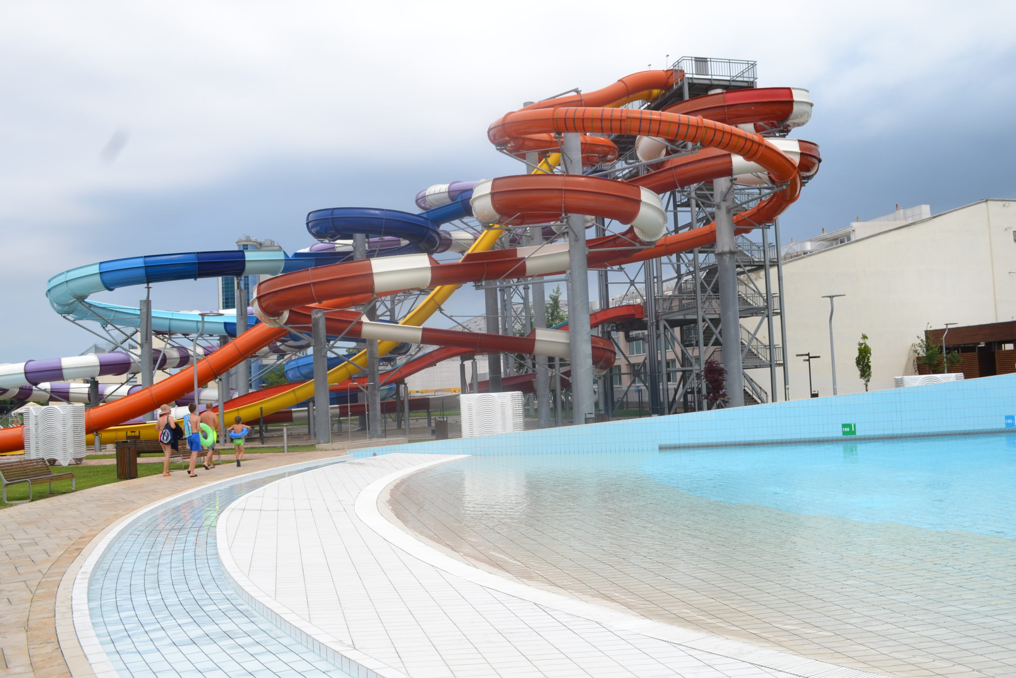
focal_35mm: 33
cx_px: 508
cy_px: 339
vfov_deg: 40.0
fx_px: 931
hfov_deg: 57.2
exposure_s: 1/250
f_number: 8
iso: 100
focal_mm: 22
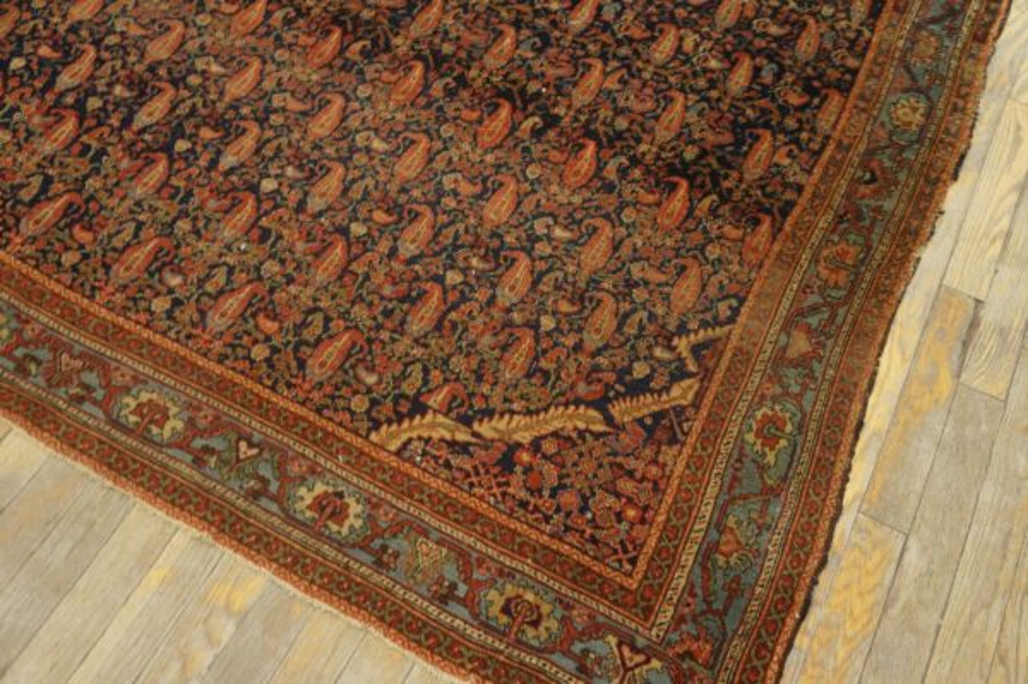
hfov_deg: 57.3
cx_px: 514
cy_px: 342
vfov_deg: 39.9
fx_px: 942
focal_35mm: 33
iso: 1600
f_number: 4
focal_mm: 22
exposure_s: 1/60
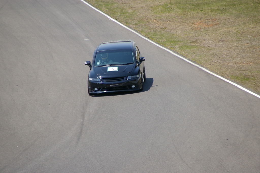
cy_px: 86
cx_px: 130
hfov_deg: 5.5
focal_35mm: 375
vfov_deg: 3.7
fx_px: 2707
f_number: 8
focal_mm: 250
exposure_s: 1/350
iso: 200
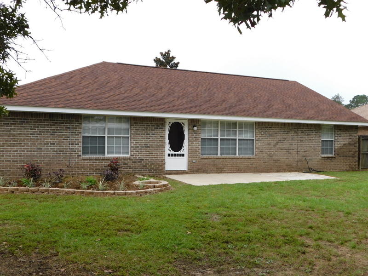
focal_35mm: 36
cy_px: 138
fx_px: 383
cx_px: 184
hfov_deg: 51.4
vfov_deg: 39.7
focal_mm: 6.3
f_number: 3.5
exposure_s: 1/320
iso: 125
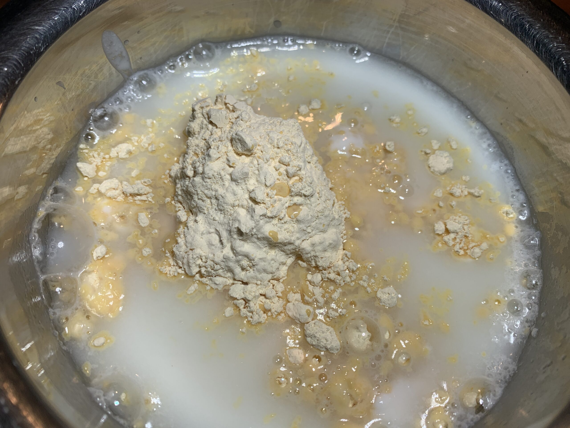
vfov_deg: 53.1
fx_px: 428
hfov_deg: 67.3
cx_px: 285
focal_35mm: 26
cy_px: 214
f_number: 1.8
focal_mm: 4.25
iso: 25
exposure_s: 1/474
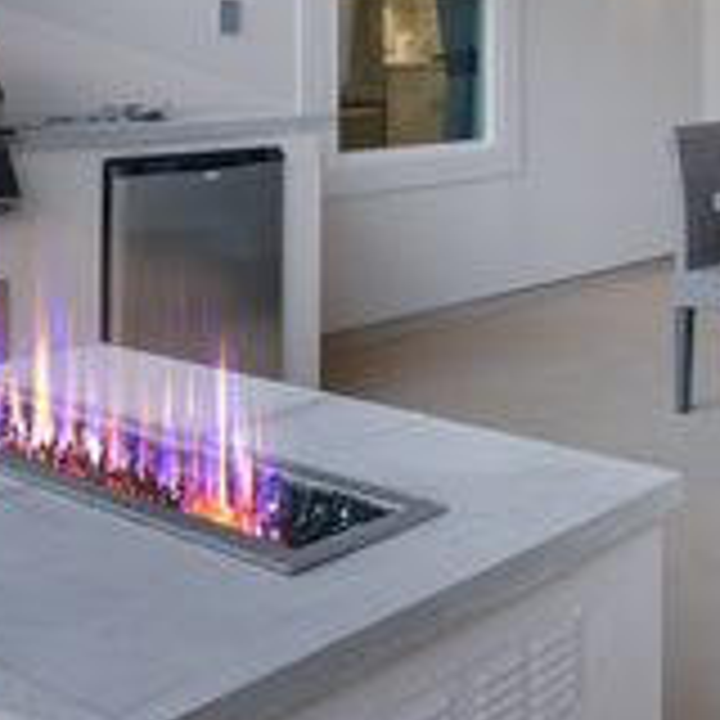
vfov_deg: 31.4
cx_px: 796
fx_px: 1200
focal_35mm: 51
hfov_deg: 29.9
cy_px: 34
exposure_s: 1/7
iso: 200
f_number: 8
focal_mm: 10.1
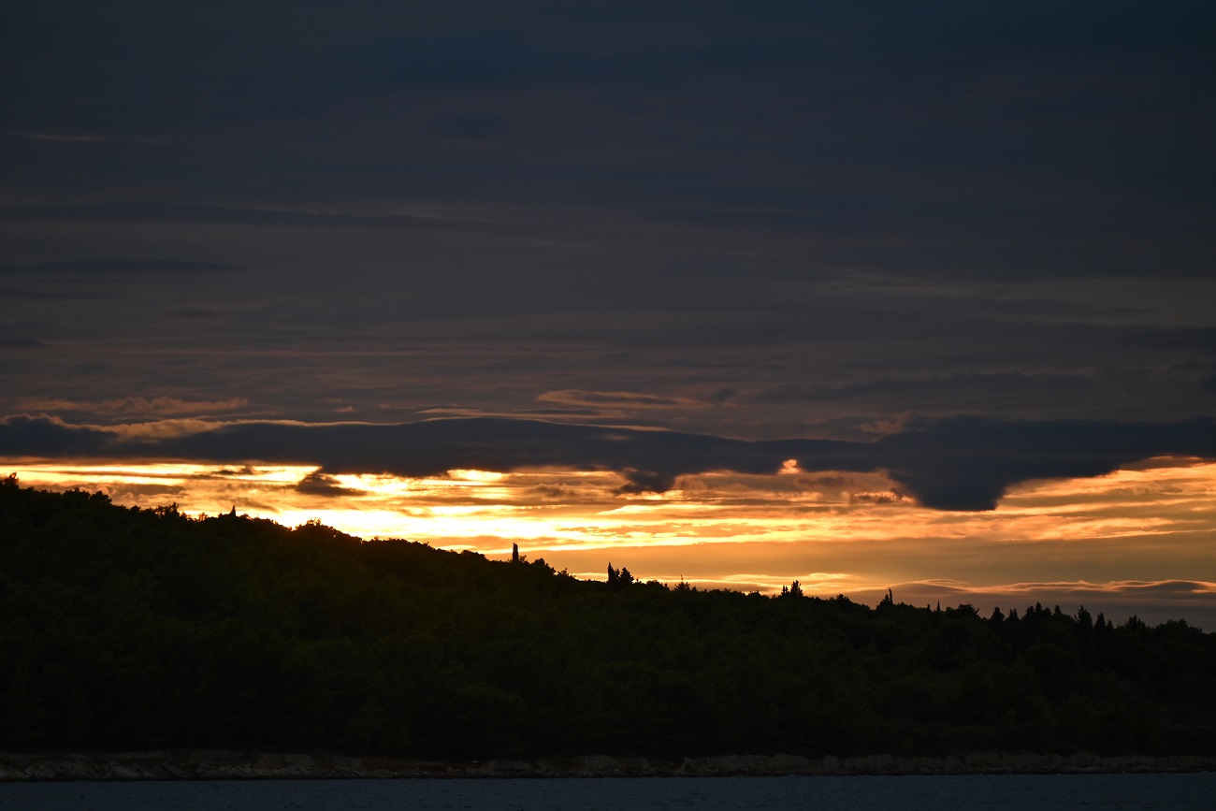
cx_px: 608
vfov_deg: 5.7
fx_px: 8107
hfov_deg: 8.6
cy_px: 406
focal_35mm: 240
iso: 280
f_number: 5.6
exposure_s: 1/1000
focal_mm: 240
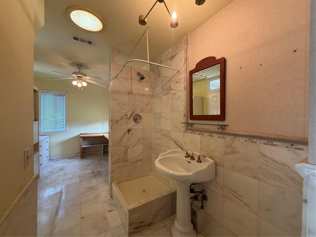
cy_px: 118
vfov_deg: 85.7
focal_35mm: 14
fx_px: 128
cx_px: 158
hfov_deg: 102.1
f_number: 2.2
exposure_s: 1/60
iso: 200
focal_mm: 2.22
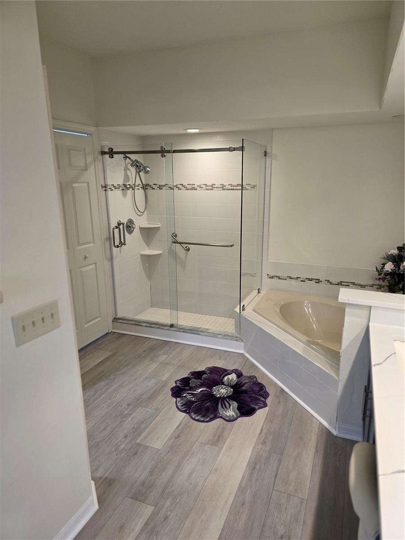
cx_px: 202
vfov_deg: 73.9
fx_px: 359
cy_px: 270
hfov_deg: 58.9
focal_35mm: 23
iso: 125
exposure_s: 1/100
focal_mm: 6.3
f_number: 1.7
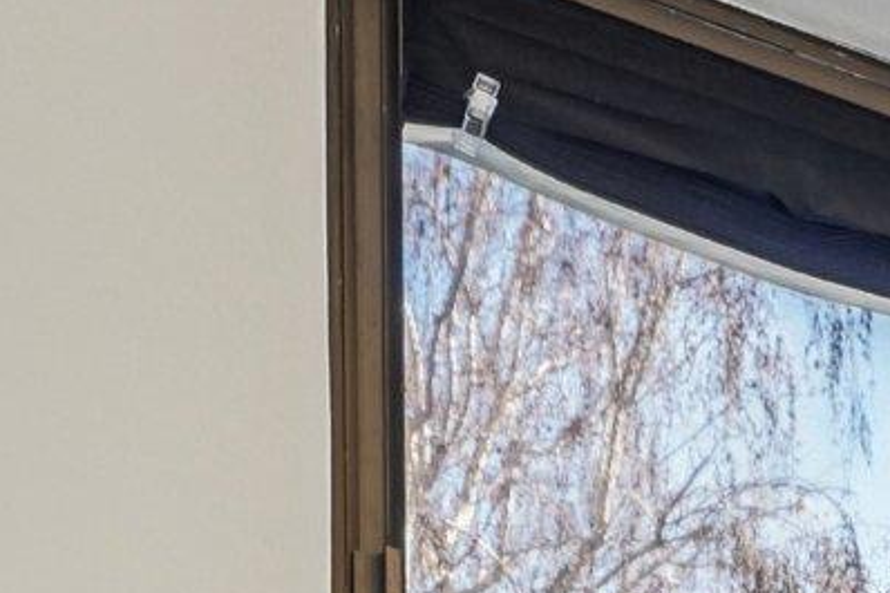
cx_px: 1500
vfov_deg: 14.8
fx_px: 1779
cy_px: 1254
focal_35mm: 72
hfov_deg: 21.2
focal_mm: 14
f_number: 8
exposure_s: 1/30
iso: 640
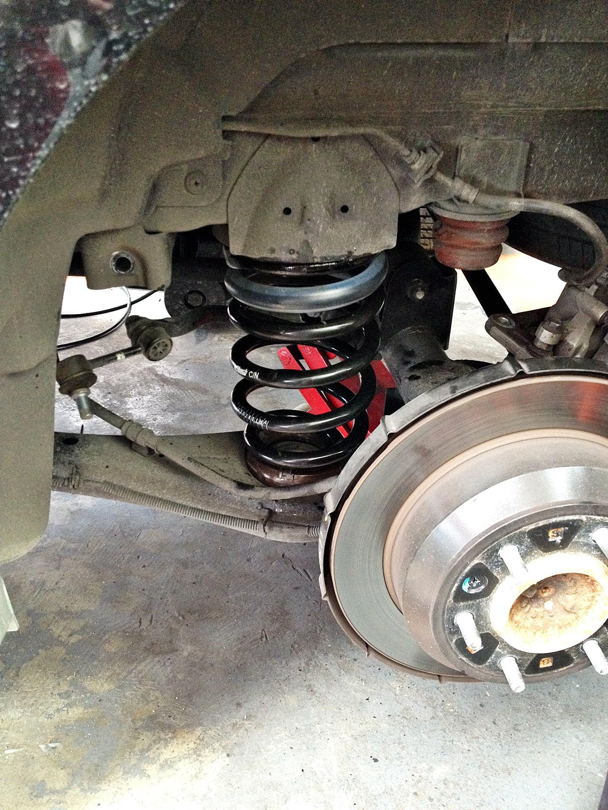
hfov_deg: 40.7
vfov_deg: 52.6
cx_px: 304
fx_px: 820
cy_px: 405
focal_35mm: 35
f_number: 2.4
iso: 250
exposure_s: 1/20
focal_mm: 4.28
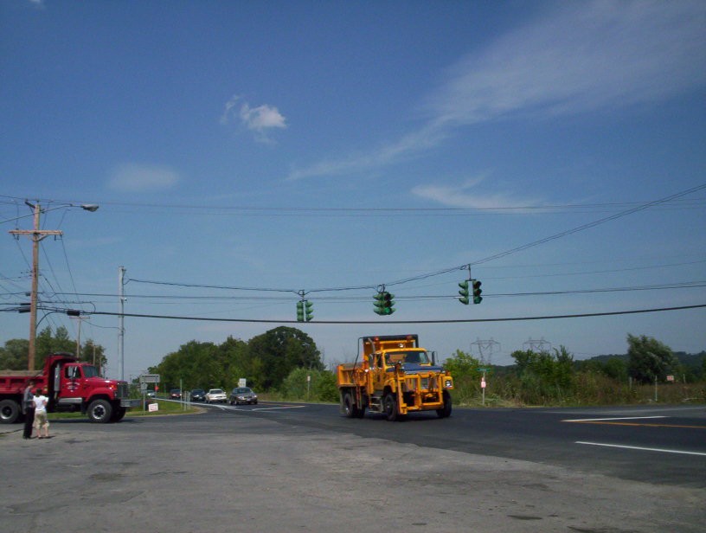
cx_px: 353
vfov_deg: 37.9
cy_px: 266
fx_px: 777
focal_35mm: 38
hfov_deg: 48.9
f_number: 4.5
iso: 100
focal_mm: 4.99
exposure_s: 1/1938
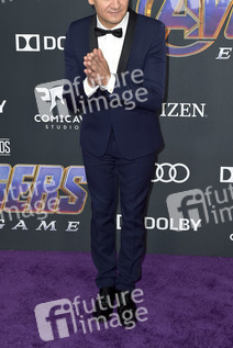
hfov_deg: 25.6
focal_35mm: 53
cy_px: 150
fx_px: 513
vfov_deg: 37.4
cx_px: 124
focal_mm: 42
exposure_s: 1/250
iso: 250
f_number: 5
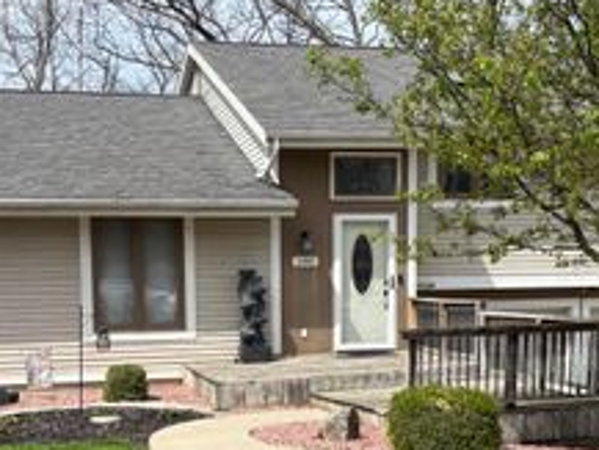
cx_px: 246
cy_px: 355
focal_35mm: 60
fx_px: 1039
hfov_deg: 32.1
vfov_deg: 24.1
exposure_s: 1/3021
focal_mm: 5.96
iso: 50
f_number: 1.6
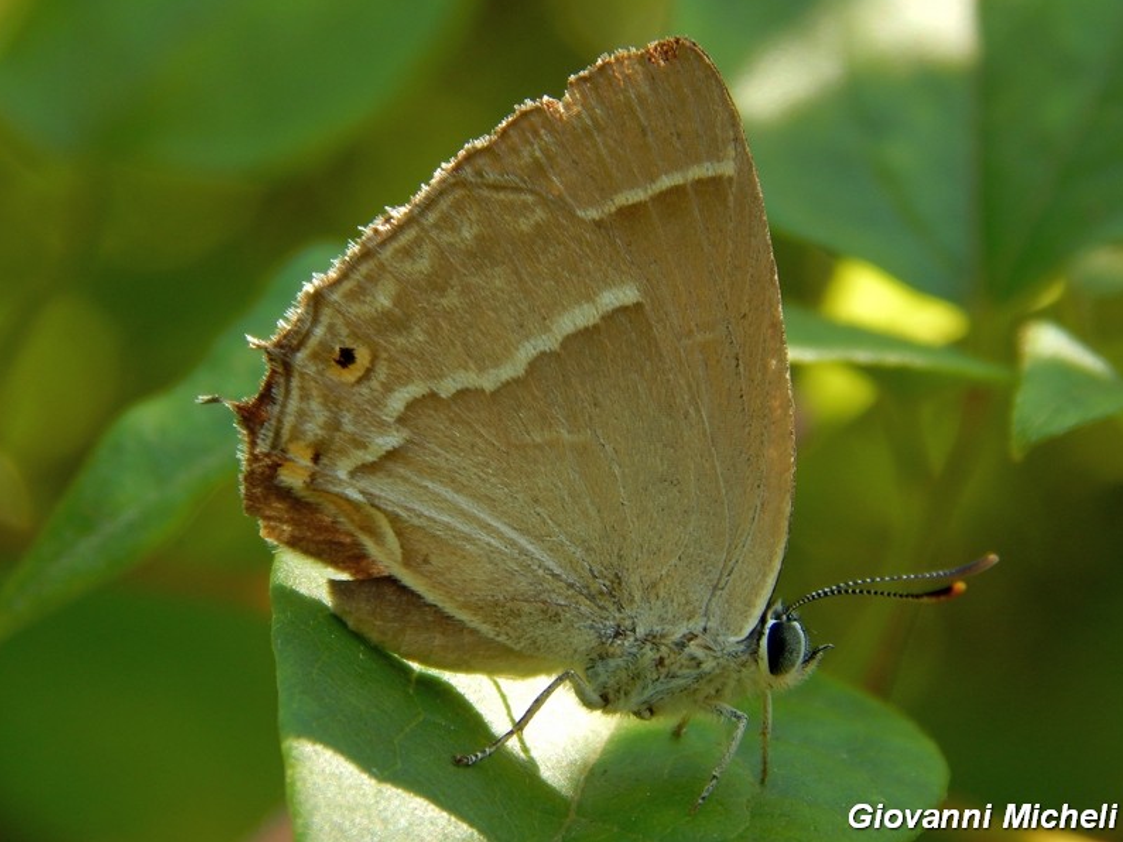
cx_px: 564
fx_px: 5287
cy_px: 420
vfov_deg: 9.1
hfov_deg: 12.1
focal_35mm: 163
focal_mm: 28.7
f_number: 5.1
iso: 125
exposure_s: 1/125
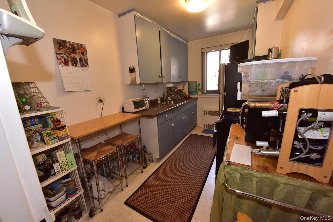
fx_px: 129
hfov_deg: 104.3
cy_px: 111
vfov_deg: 81.2
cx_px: 166
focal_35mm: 14
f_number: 8
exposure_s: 1/60
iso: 2200
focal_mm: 14
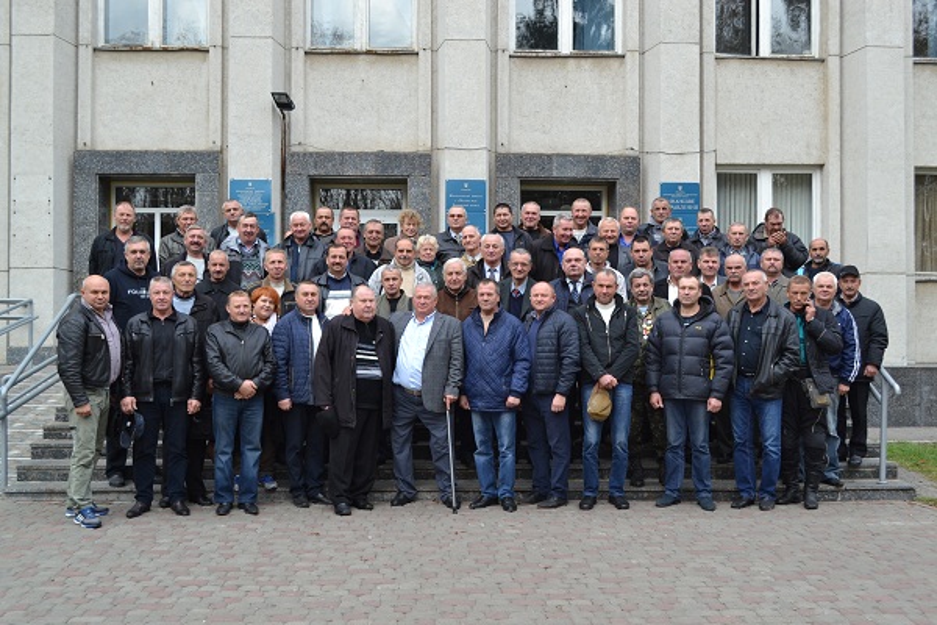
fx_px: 1093
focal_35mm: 42
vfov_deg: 31.9
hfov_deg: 46.4
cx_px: 468
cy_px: 312
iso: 200
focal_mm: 28
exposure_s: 1/125
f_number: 5.6
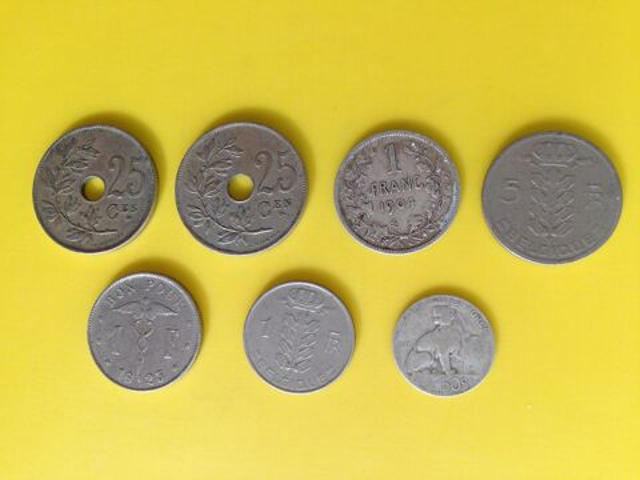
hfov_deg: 55.4
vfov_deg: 42.9
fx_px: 610
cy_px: 240
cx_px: 320
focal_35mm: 33
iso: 80
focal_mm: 4.12
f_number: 2.4
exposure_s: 1/120
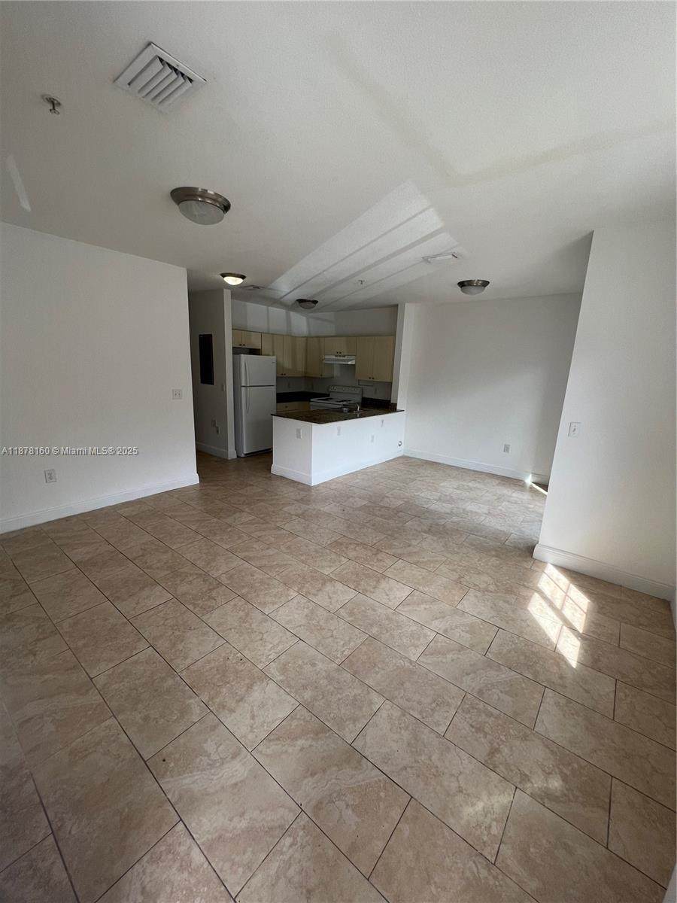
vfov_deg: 106.2
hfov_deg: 89.9
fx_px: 339
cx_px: 338
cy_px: 452
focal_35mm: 13
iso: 32
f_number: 1.8
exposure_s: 1/139
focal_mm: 1.57
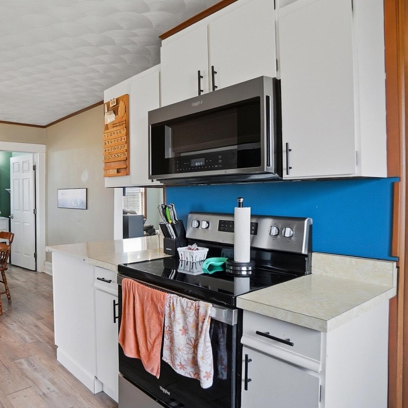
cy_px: 199
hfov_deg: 62.4
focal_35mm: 24
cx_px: 118
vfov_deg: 65.0
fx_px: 320
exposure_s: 1/250
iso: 100
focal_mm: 10
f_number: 4
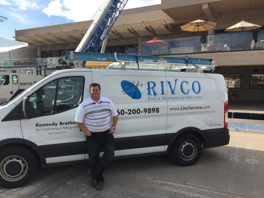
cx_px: 132
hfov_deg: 61.7
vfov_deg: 48.2
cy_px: 99
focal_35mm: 29
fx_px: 221
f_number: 2.2
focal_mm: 4.15
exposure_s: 1/1319
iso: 32
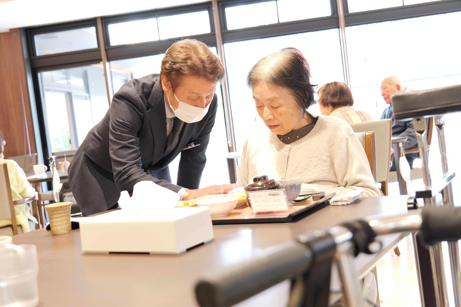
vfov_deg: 29.2
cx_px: 226
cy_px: 154
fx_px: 589
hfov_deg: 42.7
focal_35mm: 46
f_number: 5
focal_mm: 45
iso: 4000
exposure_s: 1/60
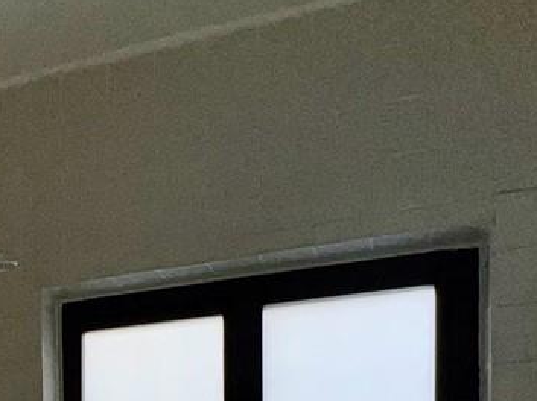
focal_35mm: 59
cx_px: -90
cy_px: 588
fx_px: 914
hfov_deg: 28.8
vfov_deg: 21.2
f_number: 1.8
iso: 25
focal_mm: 1.57
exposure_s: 1/469
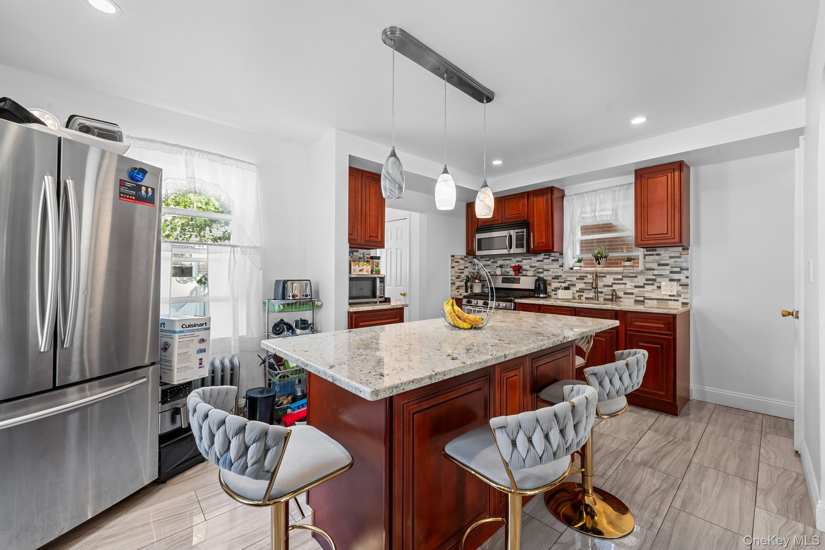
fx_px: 321
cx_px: 412
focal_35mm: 14
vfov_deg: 81.2
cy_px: 275
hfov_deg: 104.3
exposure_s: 1/2
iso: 400
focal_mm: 14
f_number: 10
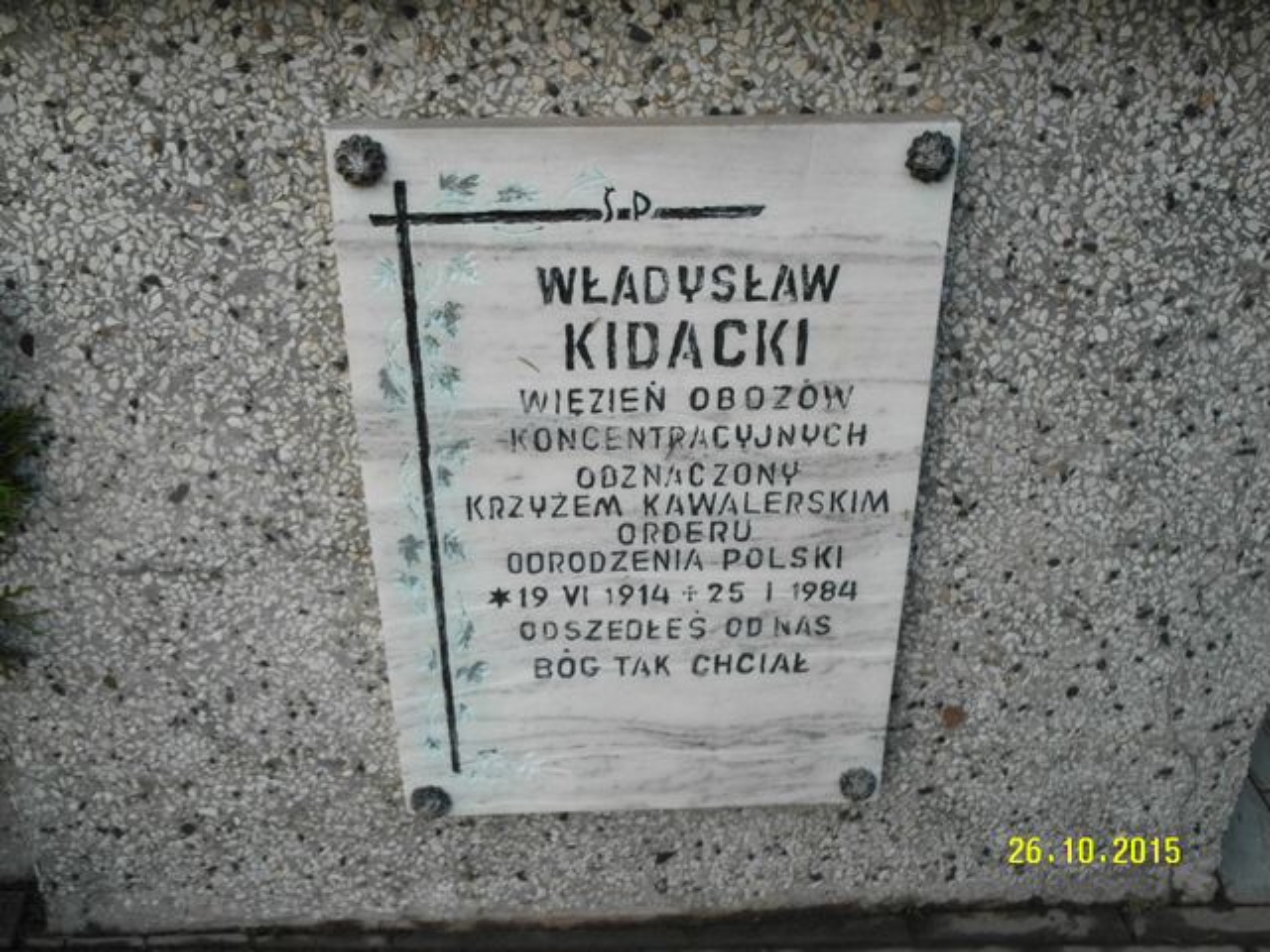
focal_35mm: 36
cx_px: 635
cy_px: 476
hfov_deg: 51.4
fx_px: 1321
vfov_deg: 39.7
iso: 80
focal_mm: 7.8
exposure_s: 1/125
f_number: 3.7
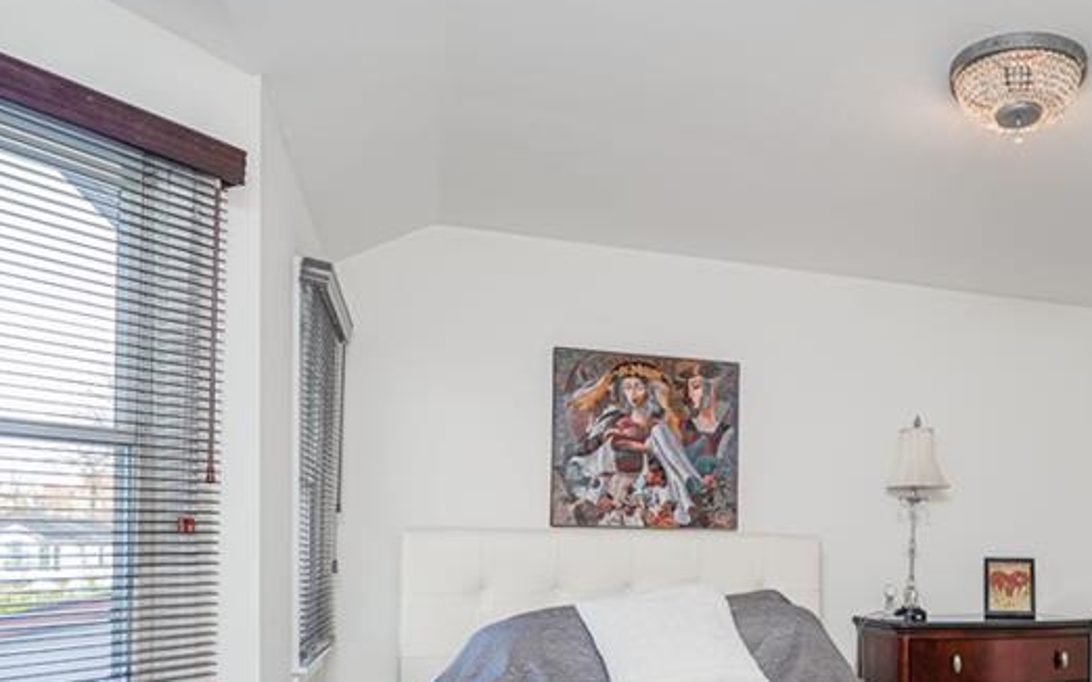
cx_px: 797
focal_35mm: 32
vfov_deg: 38.3
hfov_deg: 57.1
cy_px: 519
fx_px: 952
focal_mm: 16
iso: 50
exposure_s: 1/30
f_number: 4
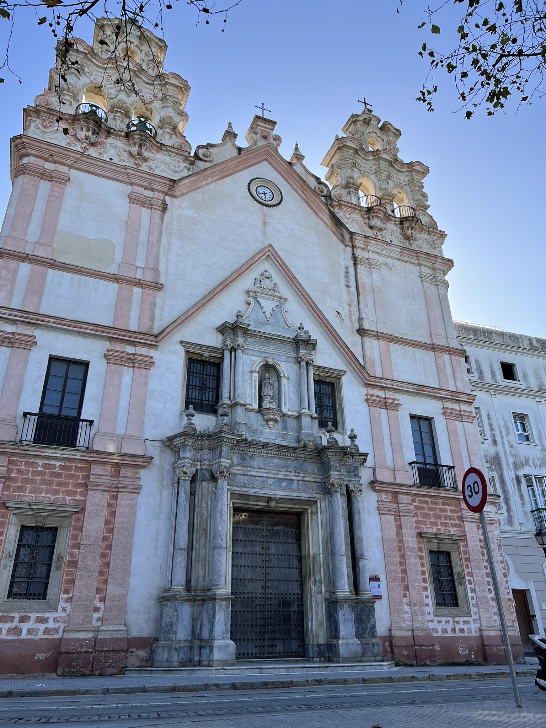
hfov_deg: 53.1
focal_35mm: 26
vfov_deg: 67.3
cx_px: 273
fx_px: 547
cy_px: 364
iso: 50
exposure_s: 1/1934
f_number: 1.5
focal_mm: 5.7
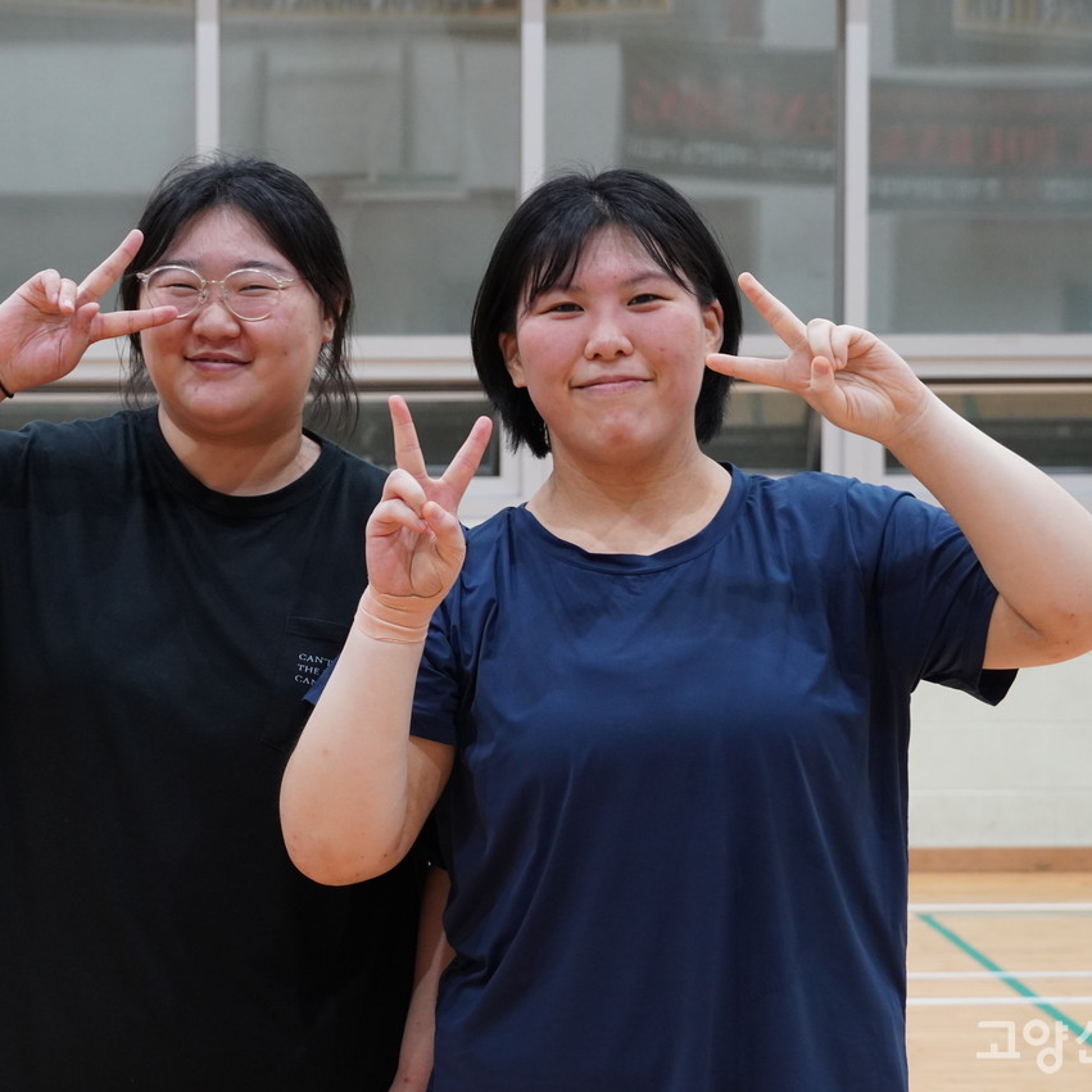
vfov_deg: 17.1
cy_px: 546
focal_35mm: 102
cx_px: 367
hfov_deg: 17.1
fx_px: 3628
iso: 1250
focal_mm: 53
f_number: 6.3
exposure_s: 1/40
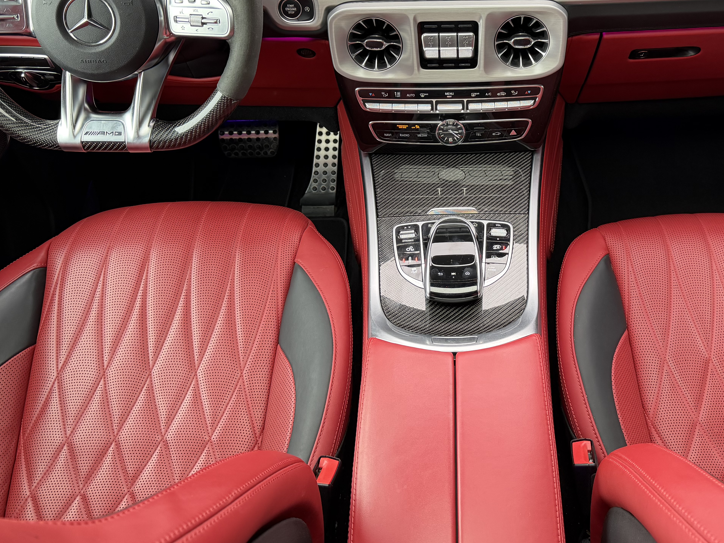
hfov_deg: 50.7
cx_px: 463
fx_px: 753
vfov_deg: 38.9
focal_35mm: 36
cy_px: 152
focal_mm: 6.76
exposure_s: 1/98
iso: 200
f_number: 1.78
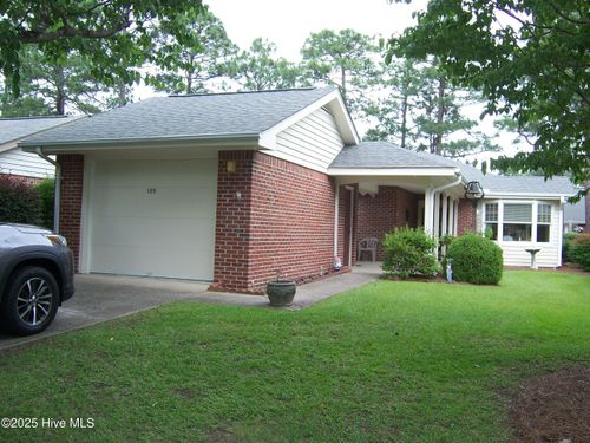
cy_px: 222
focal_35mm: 33
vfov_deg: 42.9
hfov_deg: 55.4
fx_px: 562
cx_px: 295
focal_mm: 5.5
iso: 80
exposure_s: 1/90
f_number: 3.4
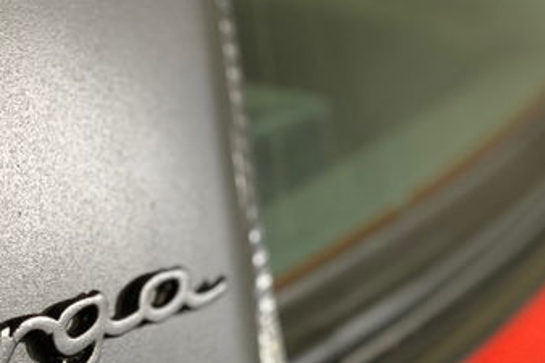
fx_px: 1861
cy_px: 382
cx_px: 169
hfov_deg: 16.6
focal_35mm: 123
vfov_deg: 11.0
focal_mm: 6
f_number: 2
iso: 400
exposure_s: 1/29
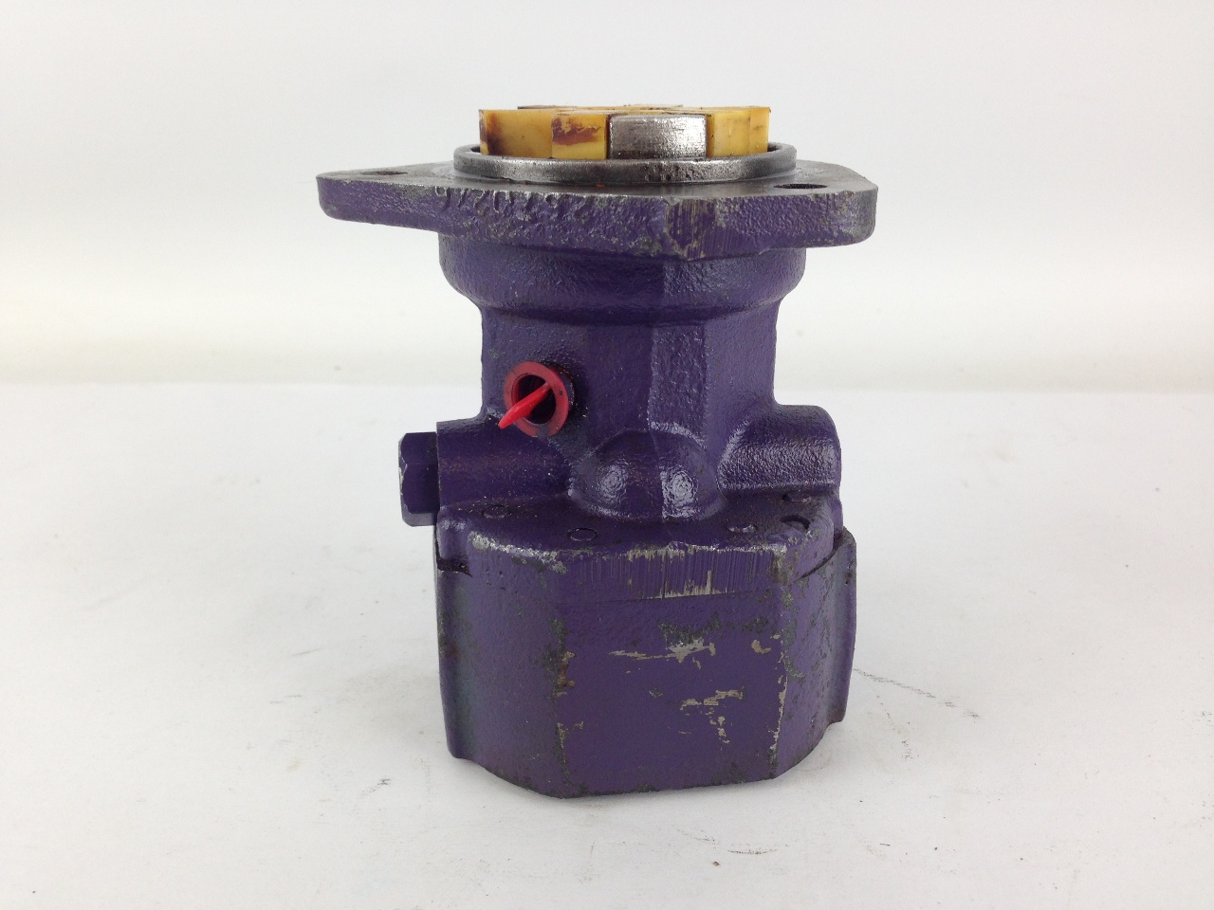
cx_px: 607
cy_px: 455
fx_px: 1157
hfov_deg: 55.4
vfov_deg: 42.9
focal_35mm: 33
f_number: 2.4
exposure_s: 1/120
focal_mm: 4.12
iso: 50
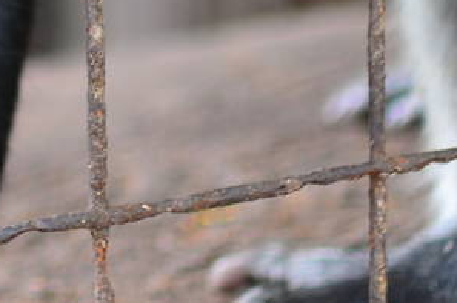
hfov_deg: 7.0
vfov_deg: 4.7
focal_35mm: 283
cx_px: -463
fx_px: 3583
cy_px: -412
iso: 125
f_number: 1.8
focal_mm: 35
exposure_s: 1/30
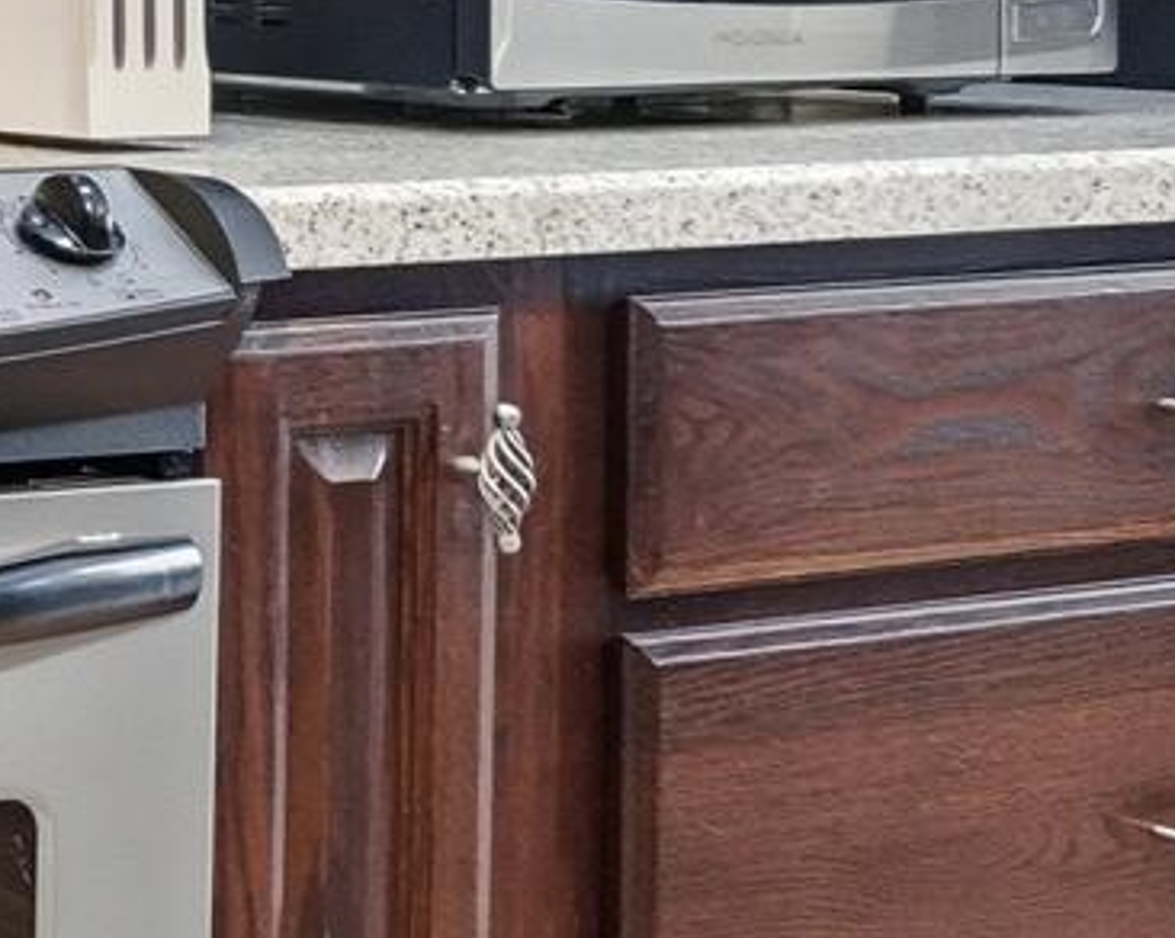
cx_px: -1069
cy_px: -53
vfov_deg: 19.2
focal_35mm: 77
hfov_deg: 18.2
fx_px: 2675
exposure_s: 1/100
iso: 100
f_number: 4
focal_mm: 10
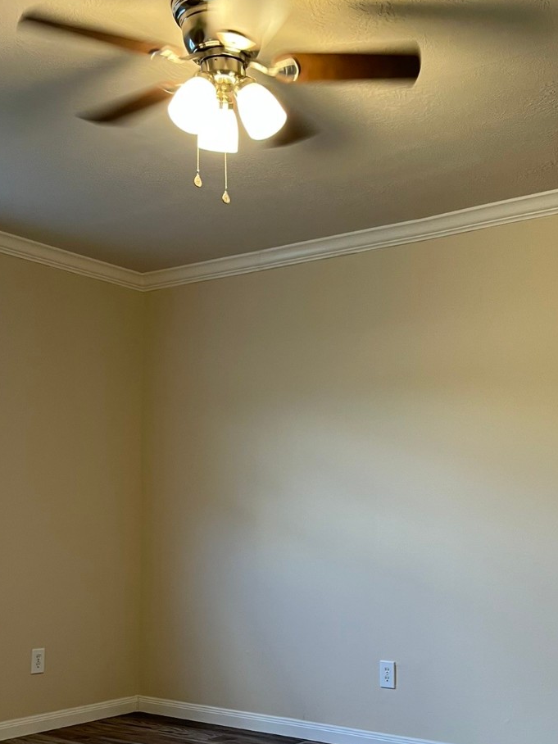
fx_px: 946
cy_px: 494
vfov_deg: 42.4
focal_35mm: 44
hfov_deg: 32.7
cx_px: 356
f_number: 1.6
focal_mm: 5.1
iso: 80
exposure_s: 1/60
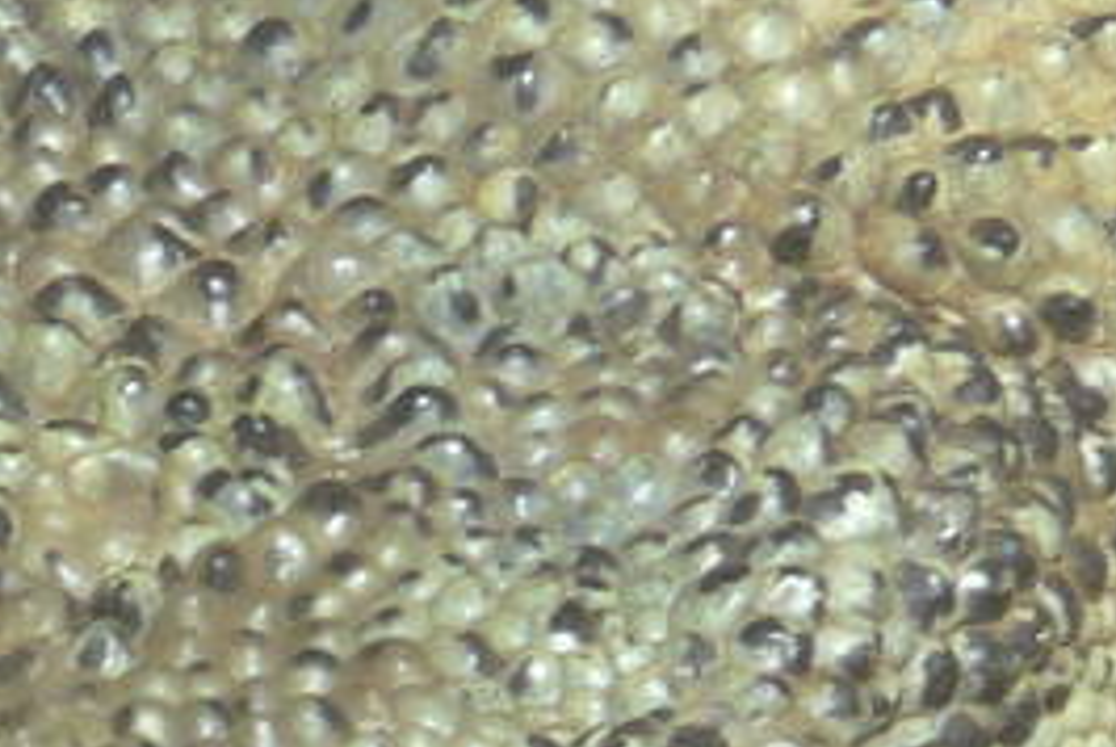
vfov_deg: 0.7
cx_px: -4
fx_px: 65357
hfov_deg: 1.0
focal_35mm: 2106
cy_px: 1729
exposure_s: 1/250
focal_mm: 55.4
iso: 100
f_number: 5.6
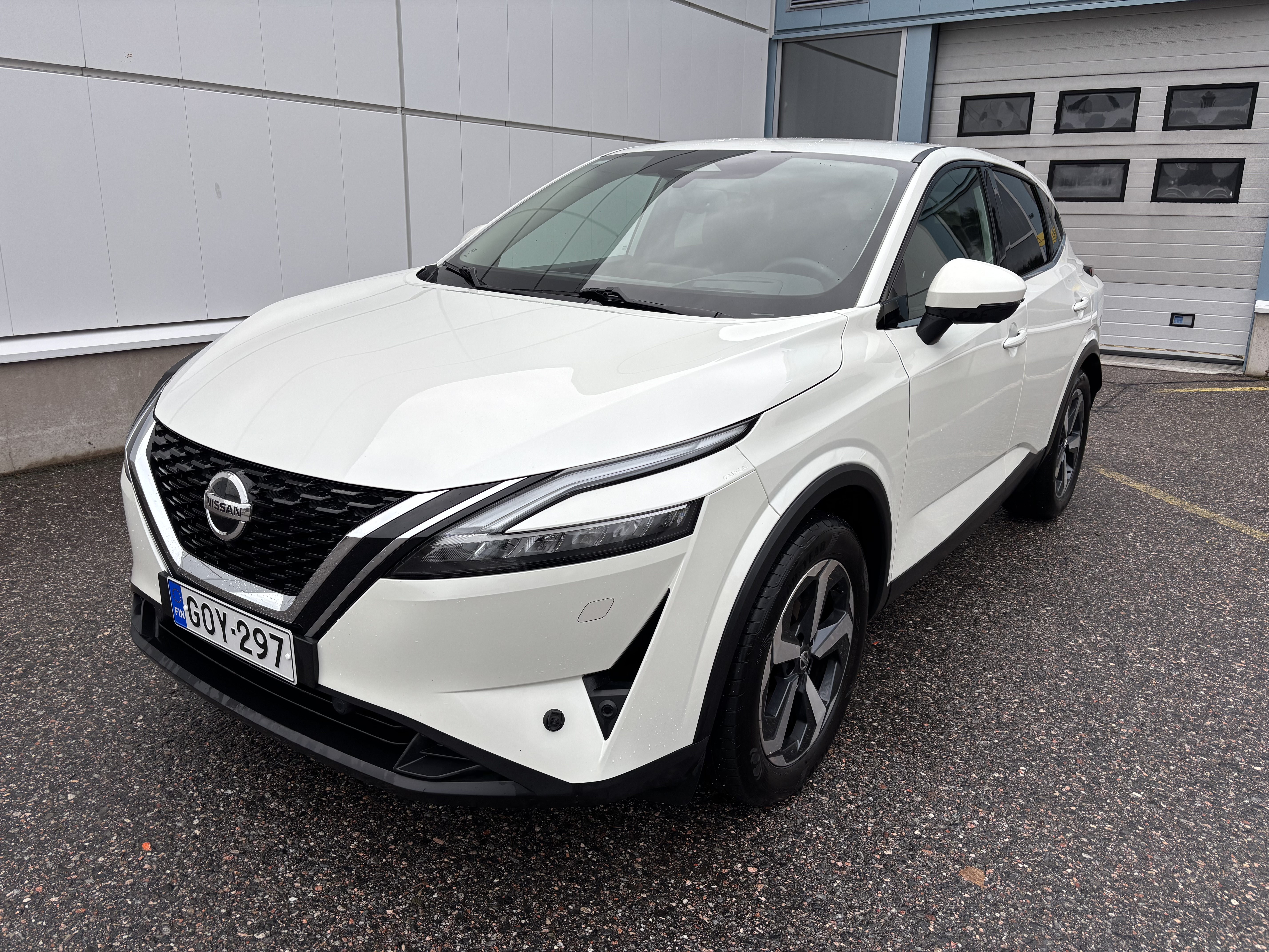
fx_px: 953
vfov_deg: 53.1
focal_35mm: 26
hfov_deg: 67.3
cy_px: 476
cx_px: 634
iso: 50
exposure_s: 1/430
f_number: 1.6
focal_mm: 5.96
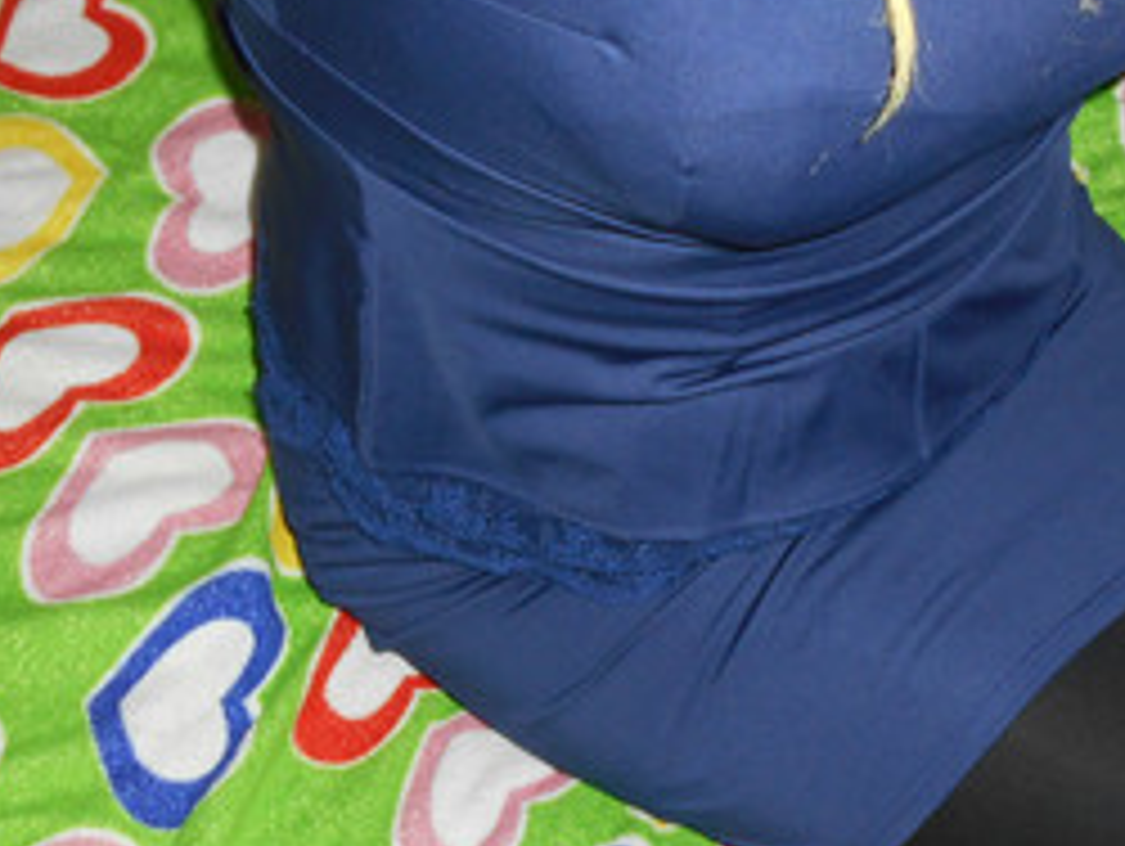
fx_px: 1692
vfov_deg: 28.0
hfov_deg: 36.5
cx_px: 711
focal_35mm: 52
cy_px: 520
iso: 200
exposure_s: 1/25
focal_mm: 4.6
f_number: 3.2
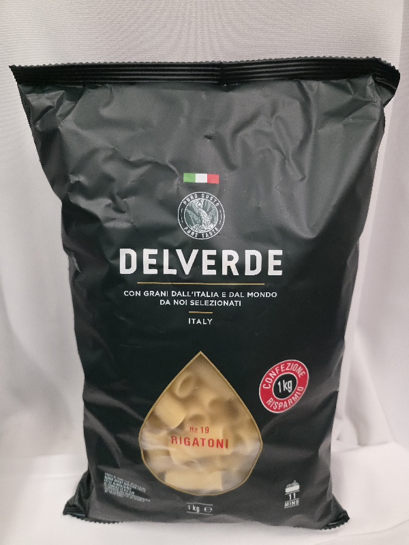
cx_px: 204
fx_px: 362
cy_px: 272
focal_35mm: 23
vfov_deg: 73.9
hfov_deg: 58.9
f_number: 1.7
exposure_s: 1/101
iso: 800
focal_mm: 6.3
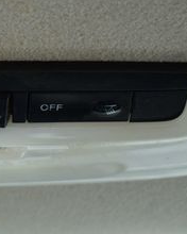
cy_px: 69
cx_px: -27
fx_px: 906
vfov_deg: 14.7
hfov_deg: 11.6
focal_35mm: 131
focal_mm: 32
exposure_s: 1/60
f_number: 4.5
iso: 400
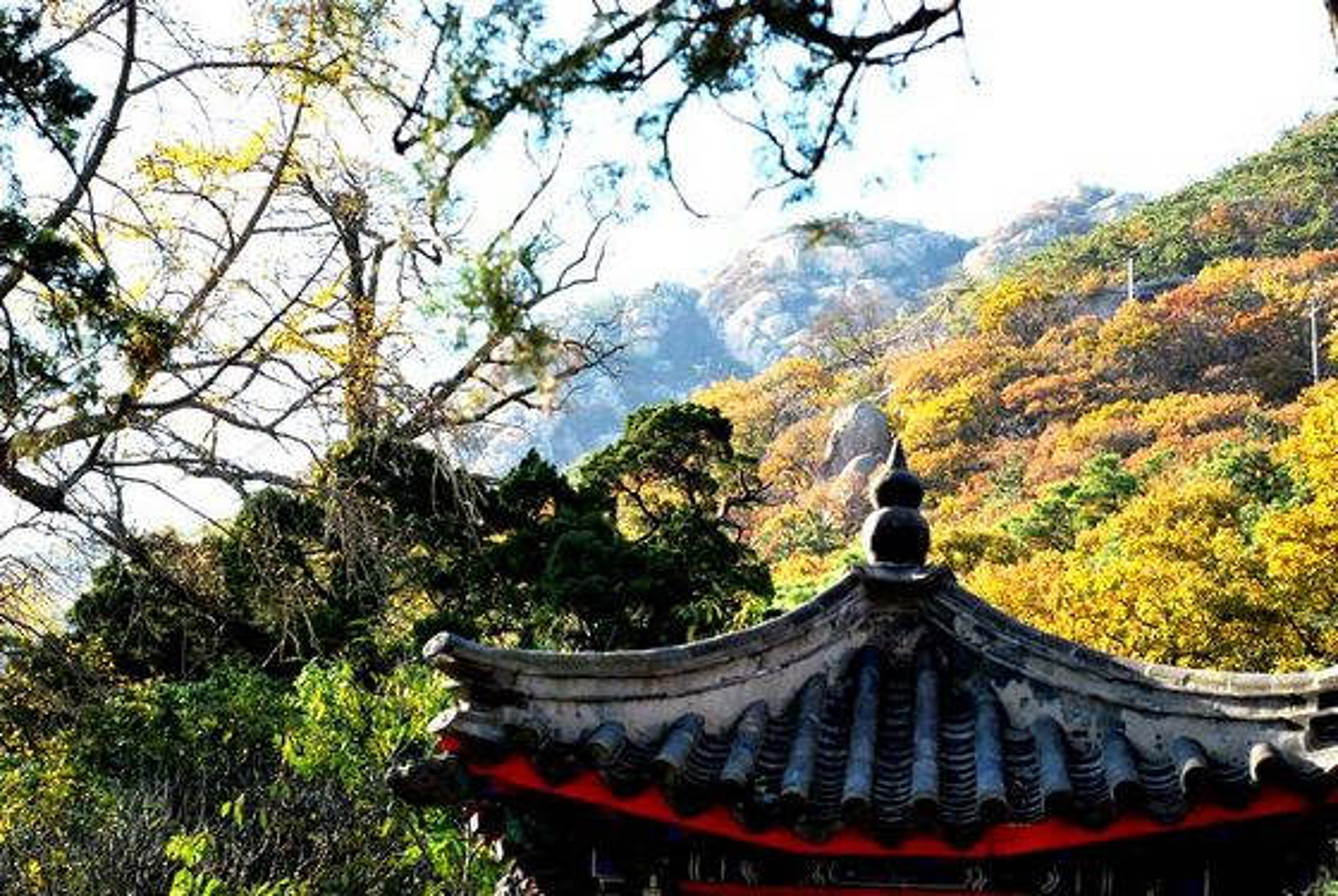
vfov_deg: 18.2
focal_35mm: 75
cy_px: 448
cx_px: 669
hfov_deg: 27.0
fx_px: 2791
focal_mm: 50
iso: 800
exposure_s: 1/500
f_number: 8
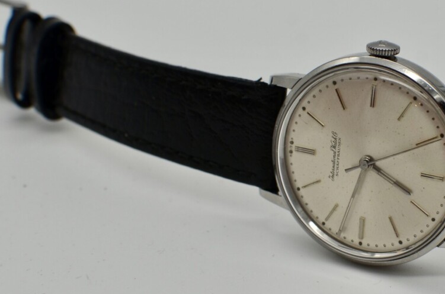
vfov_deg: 13.9
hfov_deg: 20.6
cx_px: 367
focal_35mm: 98
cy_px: 157
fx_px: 1208
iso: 200
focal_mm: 35
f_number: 6.3
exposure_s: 1/160
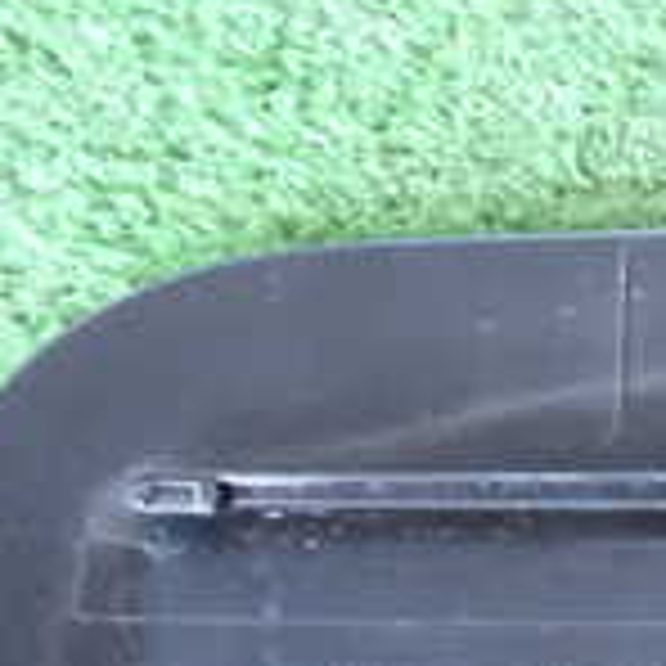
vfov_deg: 11.7
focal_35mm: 147
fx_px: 3200
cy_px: 774
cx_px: 954
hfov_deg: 11.5
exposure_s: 1/25
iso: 800
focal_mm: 7.31
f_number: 2.8
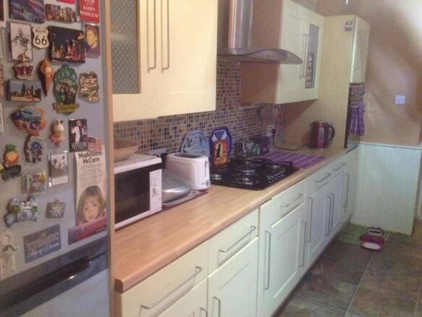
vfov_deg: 40.7
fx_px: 427
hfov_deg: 52.6
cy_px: 158
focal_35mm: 35
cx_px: 211
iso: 640
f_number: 2.4
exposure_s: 1/15
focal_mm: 4.28
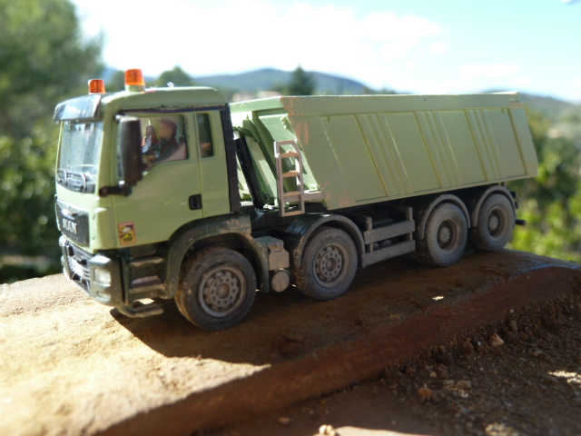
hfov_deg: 56.8
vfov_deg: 44.2
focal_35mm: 32
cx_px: 290
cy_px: 218
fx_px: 537
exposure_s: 1/200
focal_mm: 5.3
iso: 80
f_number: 4
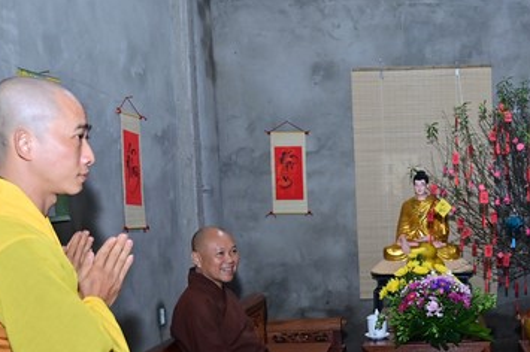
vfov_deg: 24.3
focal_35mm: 55
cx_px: 439
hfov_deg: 34.9
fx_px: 809
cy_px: 268
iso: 1000
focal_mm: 30
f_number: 5.6
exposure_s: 1/160
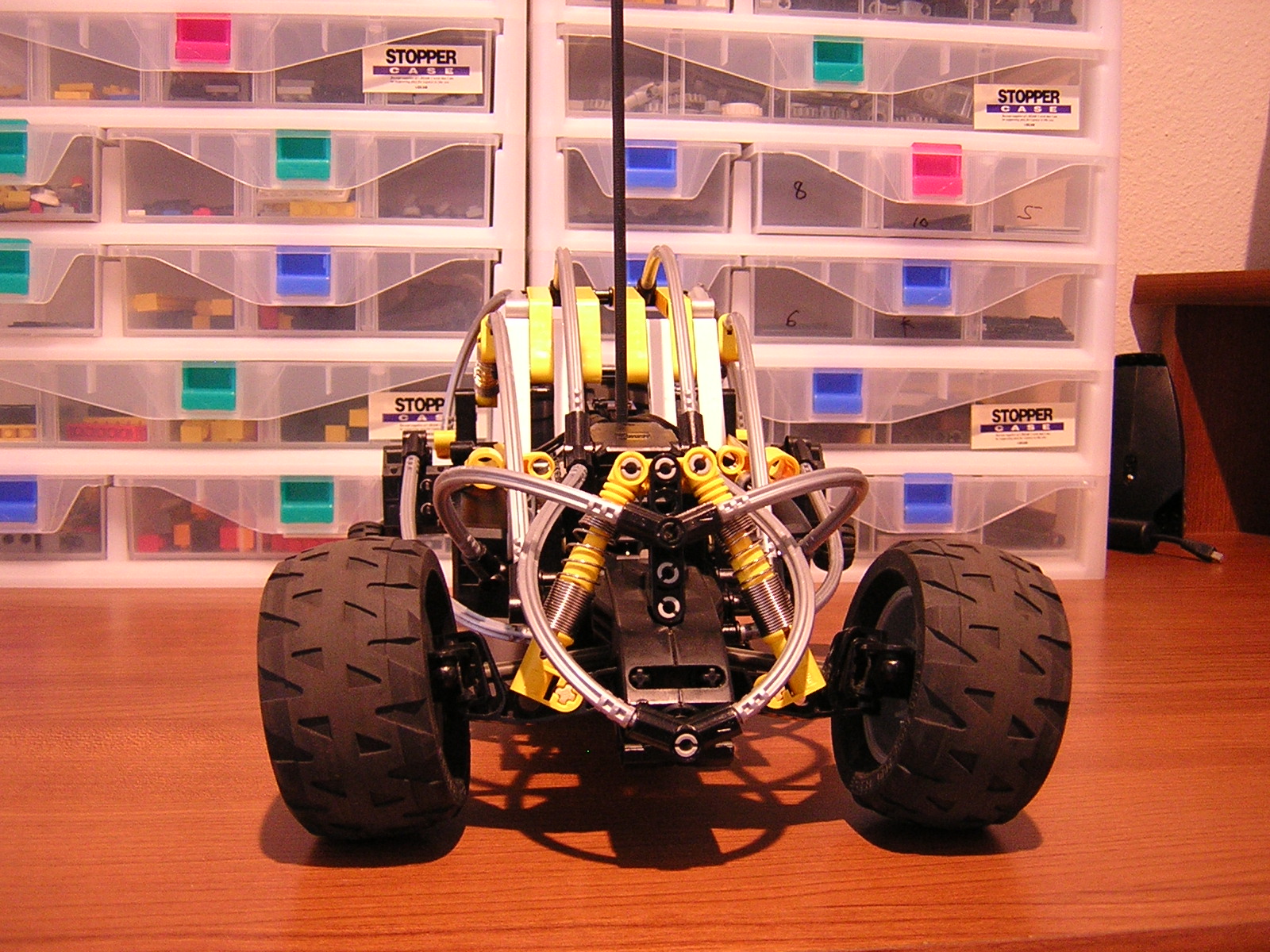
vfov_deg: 39.7
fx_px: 1321
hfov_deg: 51.4
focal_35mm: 36
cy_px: 476
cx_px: 635
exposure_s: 1/3.6
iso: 364
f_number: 2.6
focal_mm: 4.7
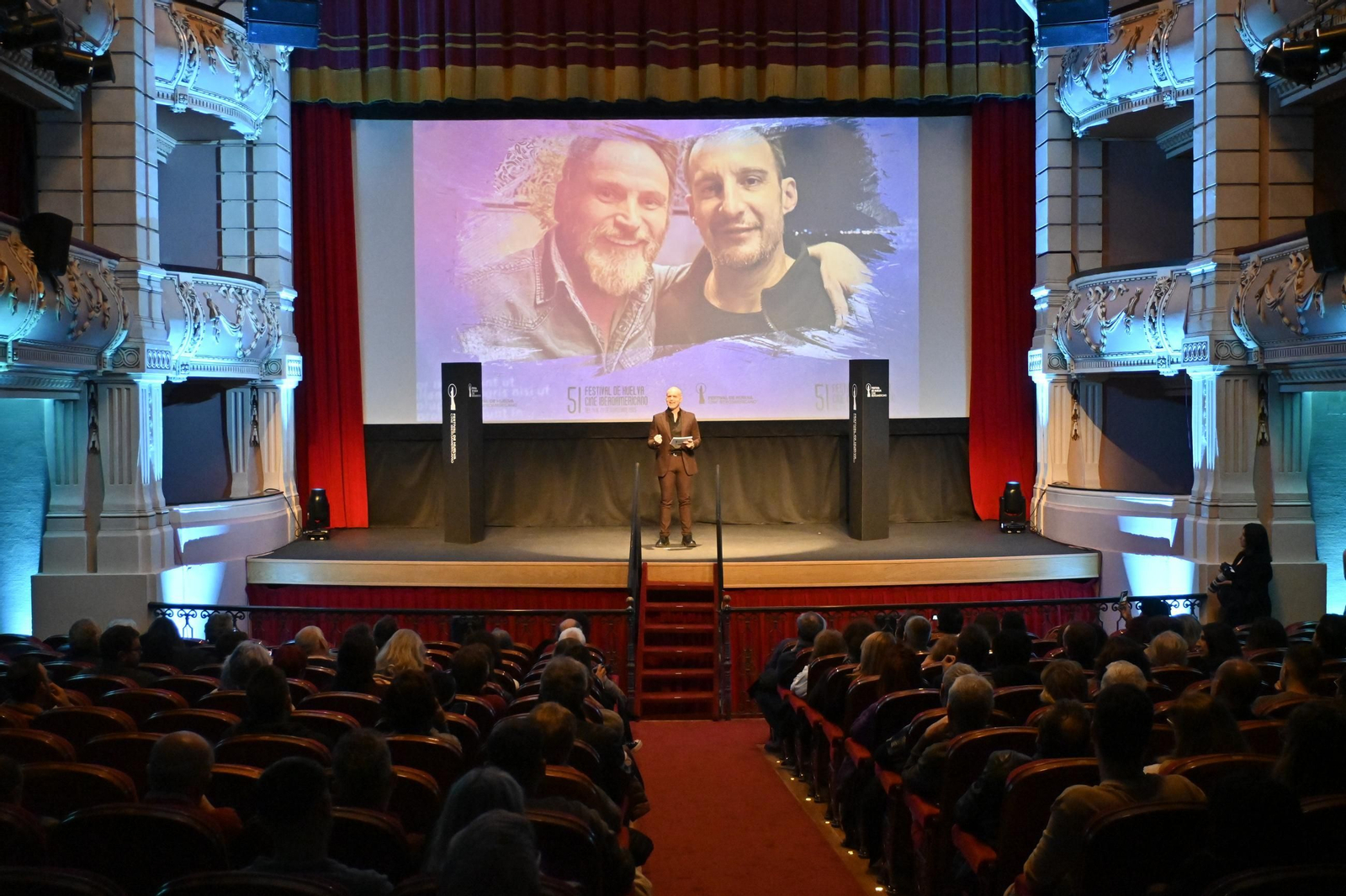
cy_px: 448
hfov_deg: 47.2
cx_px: 673
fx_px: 1542
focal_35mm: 41
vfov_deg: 32.4
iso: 4000
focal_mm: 27.5
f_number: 4.5
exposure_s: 1/125
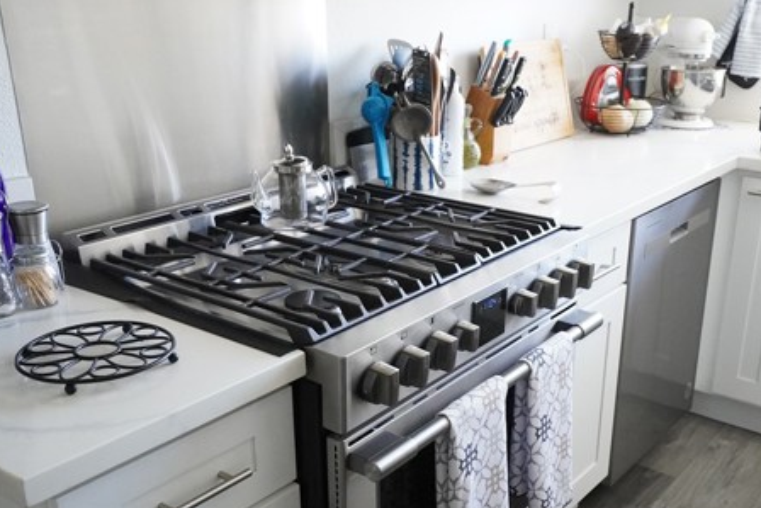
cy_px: 319
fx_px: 861
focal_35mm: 41
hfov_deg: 47.5
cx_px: 450
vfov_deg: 32.7
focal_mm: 19
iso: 3200
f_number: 3.2
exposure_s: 1/250
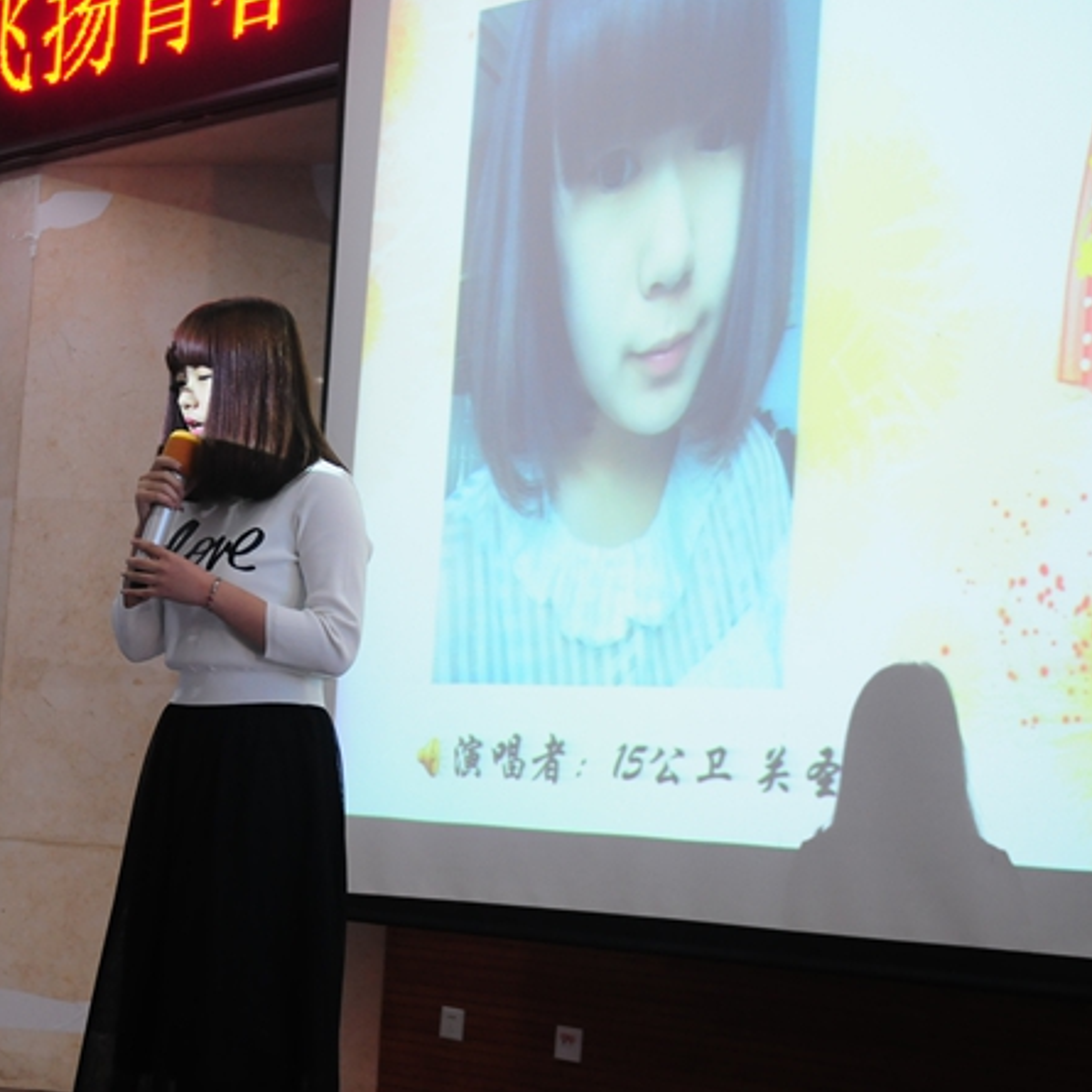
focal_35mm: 74
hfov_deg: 23.2
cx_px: 341
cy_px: 547
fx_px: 2641
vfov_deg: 23.4
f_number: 2.8
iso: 800
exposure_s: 1/80
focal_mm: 38
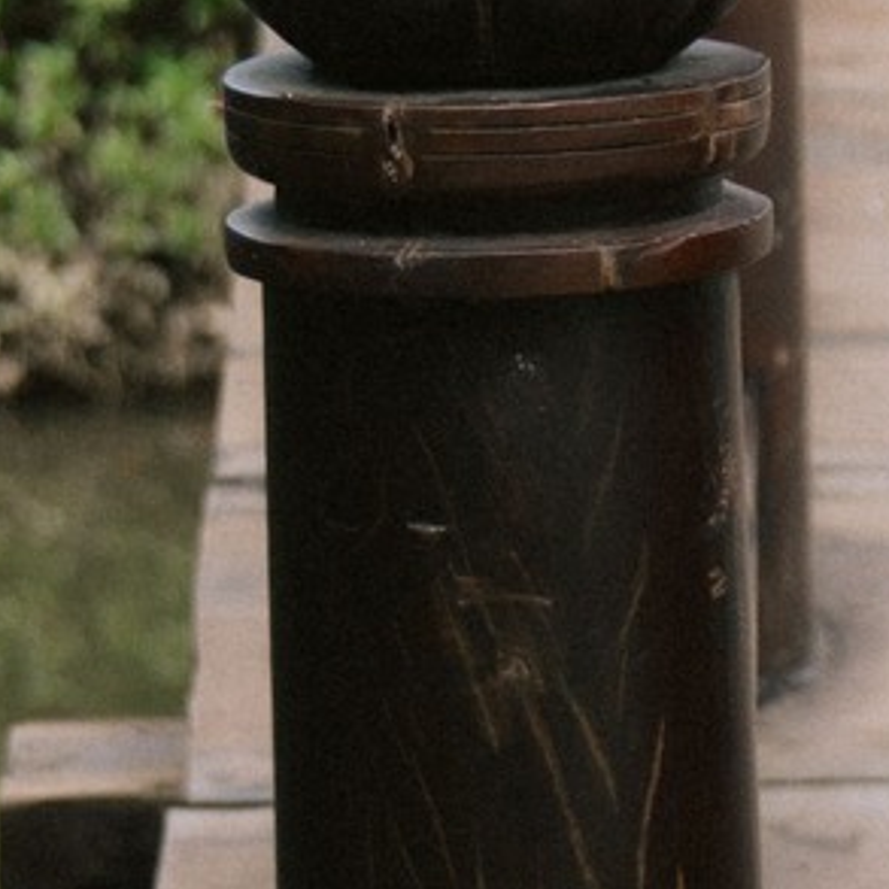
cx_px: 2266
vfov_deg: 5.7
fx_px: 8833
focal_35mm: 304
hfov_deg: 5.5
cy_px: -458
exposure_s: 1/250
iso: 100
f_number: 2.8
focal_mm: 35
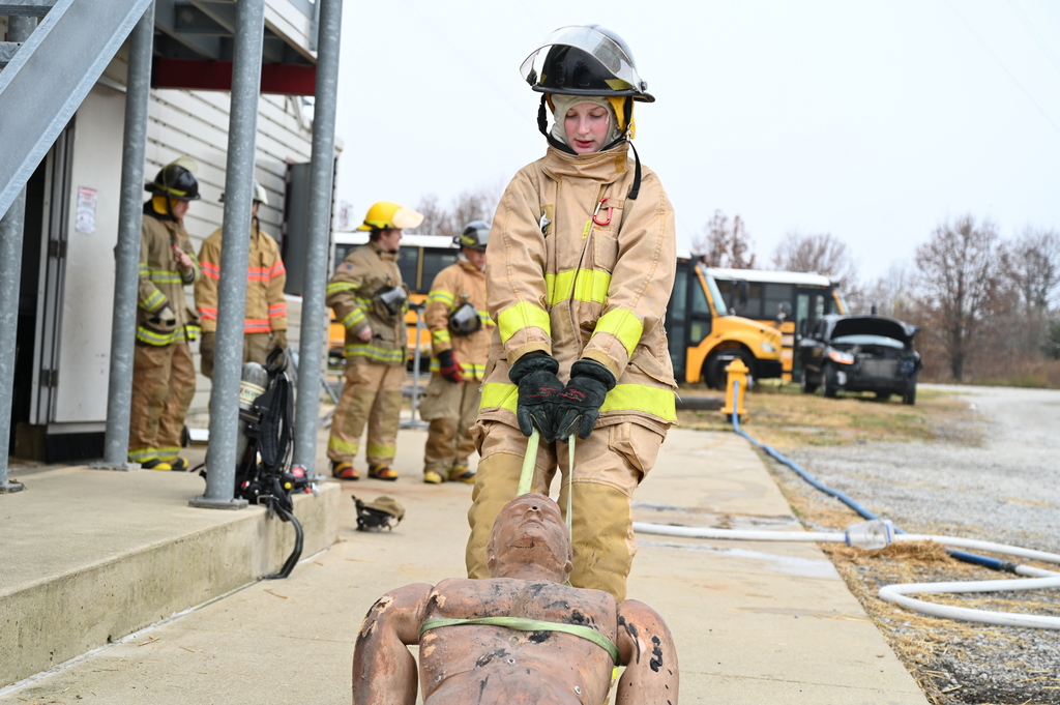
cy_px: 352
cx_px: 530
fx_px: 1589
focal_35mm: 54
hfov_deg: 36.9
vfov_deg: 25.0
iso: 200
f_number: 4.5
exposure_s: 1/250
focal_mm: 54
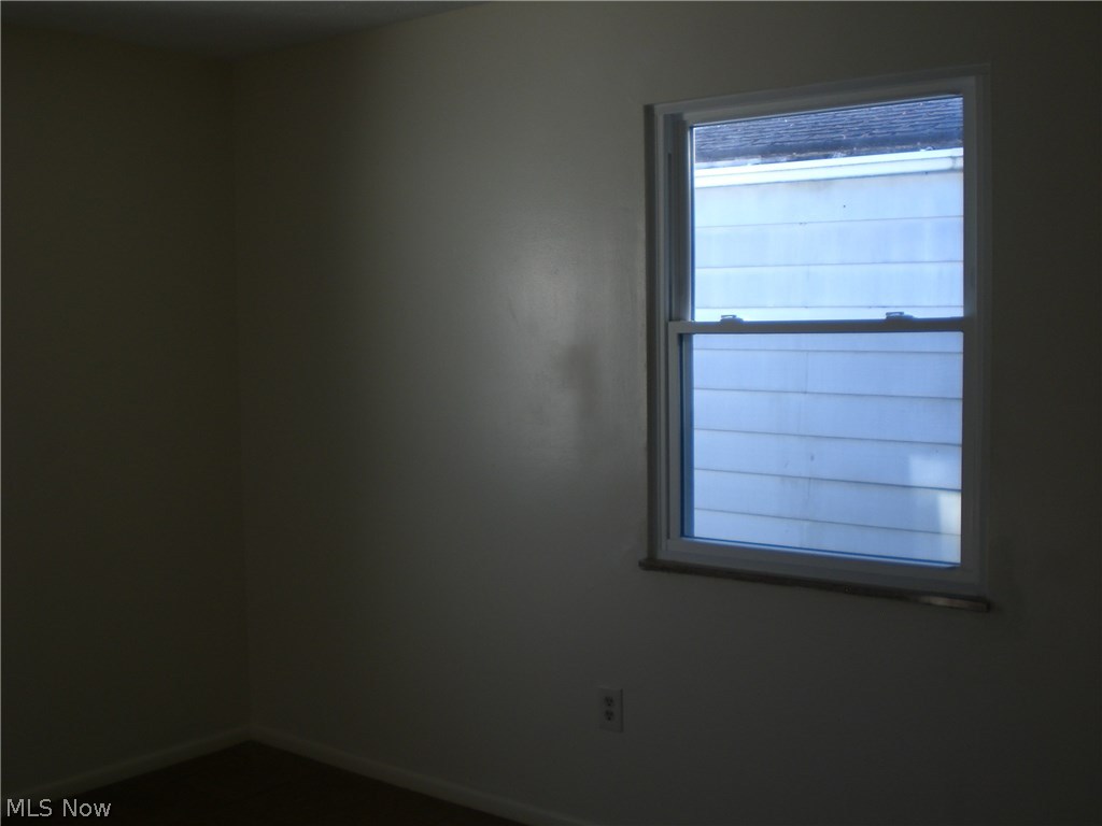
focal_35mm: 38
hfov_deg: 49.0
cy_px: 413
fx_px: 1210
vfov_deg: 37.7
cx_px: 551
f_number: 3.1
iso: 50
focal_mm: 6.3
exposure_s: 1/80
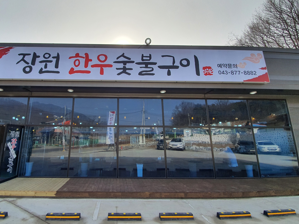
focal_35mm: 16
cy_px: 101
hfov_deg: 93.4
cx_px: 121
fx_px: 138
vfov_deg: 77.9
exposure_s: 1/1080
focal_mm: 1.8
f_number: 2.2
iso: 50
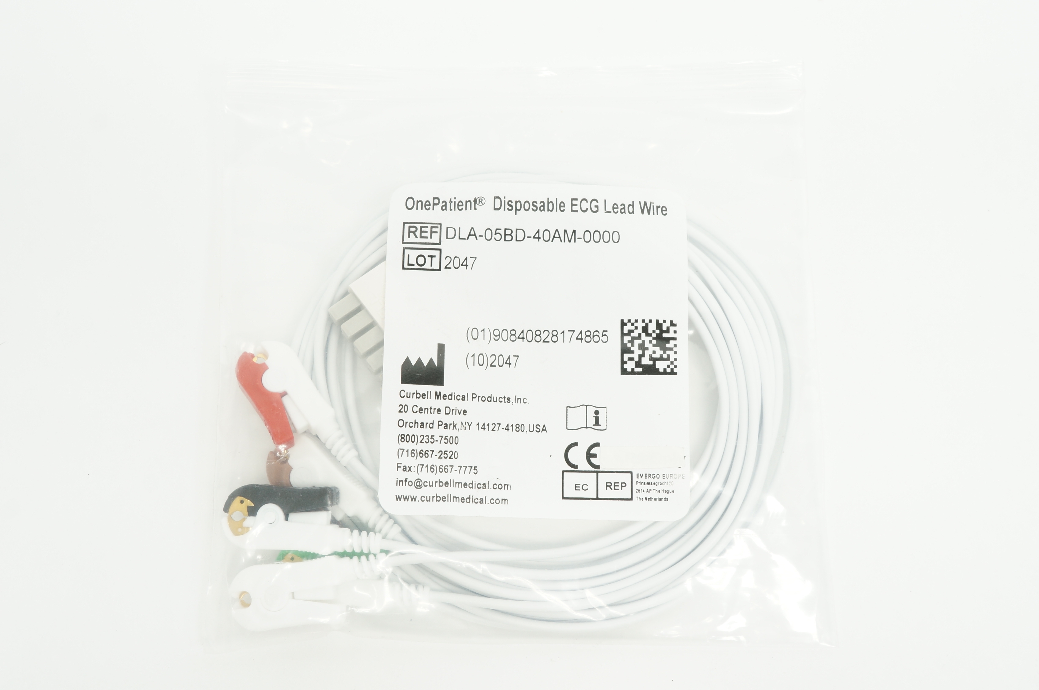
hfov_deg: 48.0
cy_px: 345
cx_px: 520
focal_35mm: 40
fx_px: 1168
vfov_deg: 32.9
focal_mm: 27
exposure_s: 1/15
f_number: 9
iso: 400
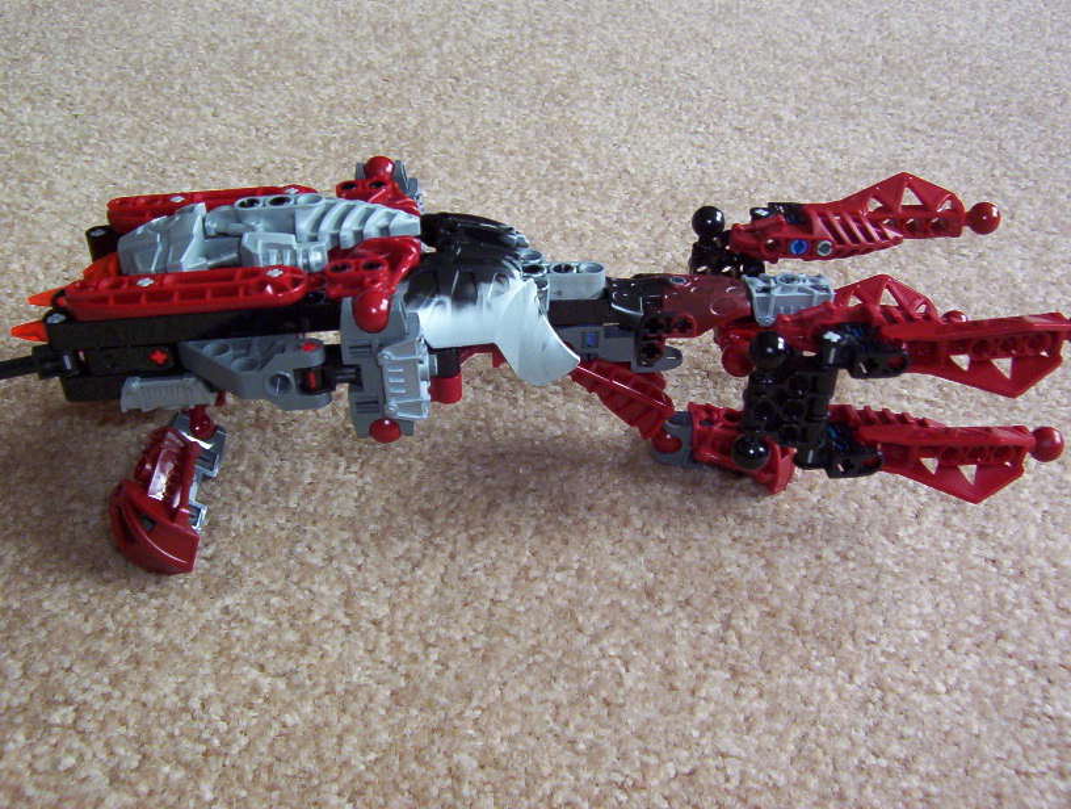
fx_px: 1116
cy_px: 404
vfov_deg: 39.8
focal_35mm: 36
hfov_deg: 51.2
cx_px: 536
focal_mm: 5.54
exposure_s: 1/30
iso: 140
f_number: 2.76
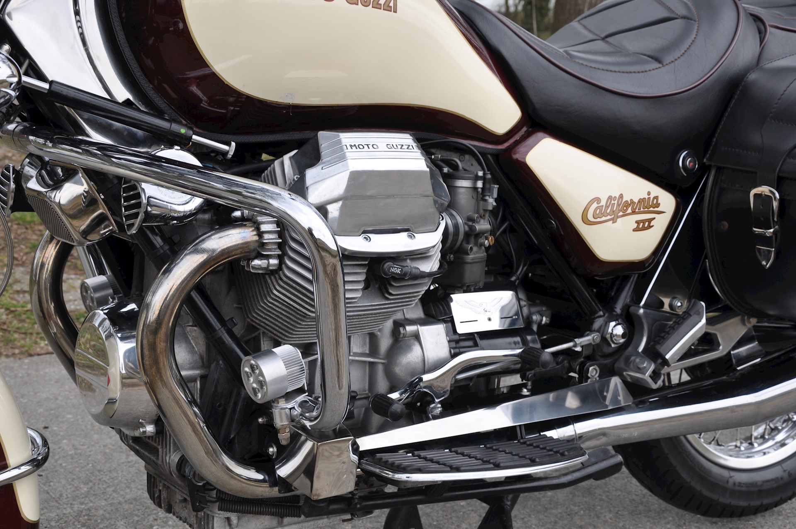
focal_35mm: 60
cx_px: 398
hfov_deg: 33.4
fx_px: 1325
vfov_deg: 22.6
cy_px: 264
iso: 200
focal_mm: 40
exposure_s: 1/100
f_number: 10
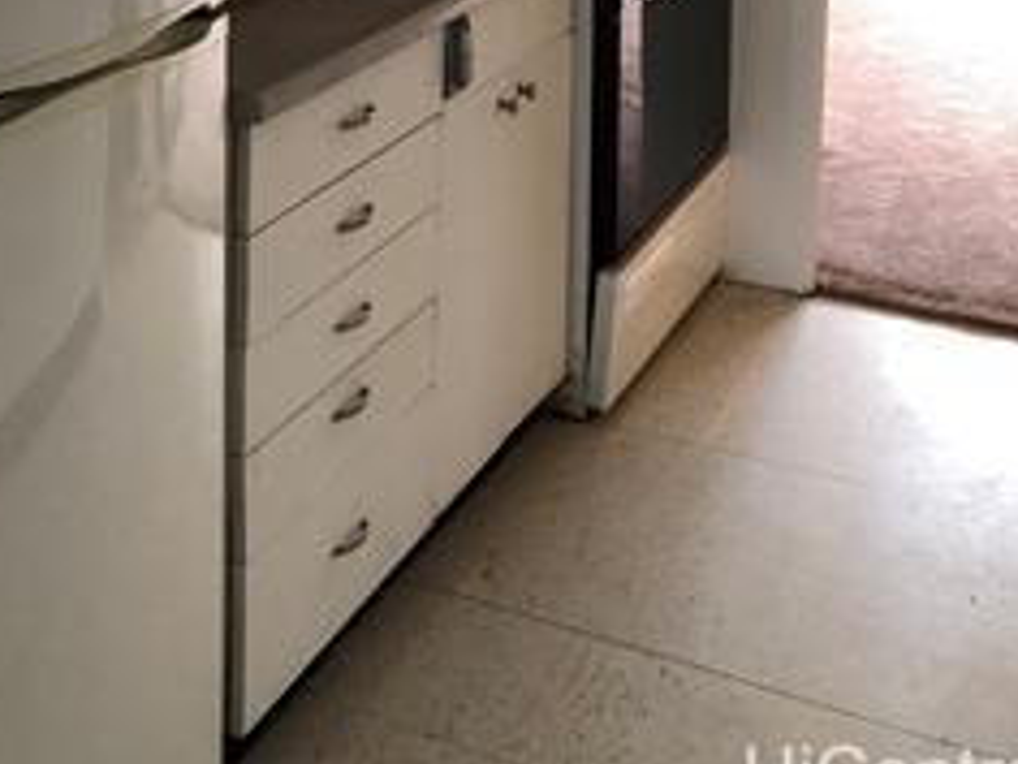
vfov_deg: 22.8
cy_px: -233
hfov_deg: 33.7
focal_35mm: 57
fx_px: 1676
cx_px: 436
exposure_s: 1/30
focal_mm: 3.99
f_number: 1.8
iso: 32
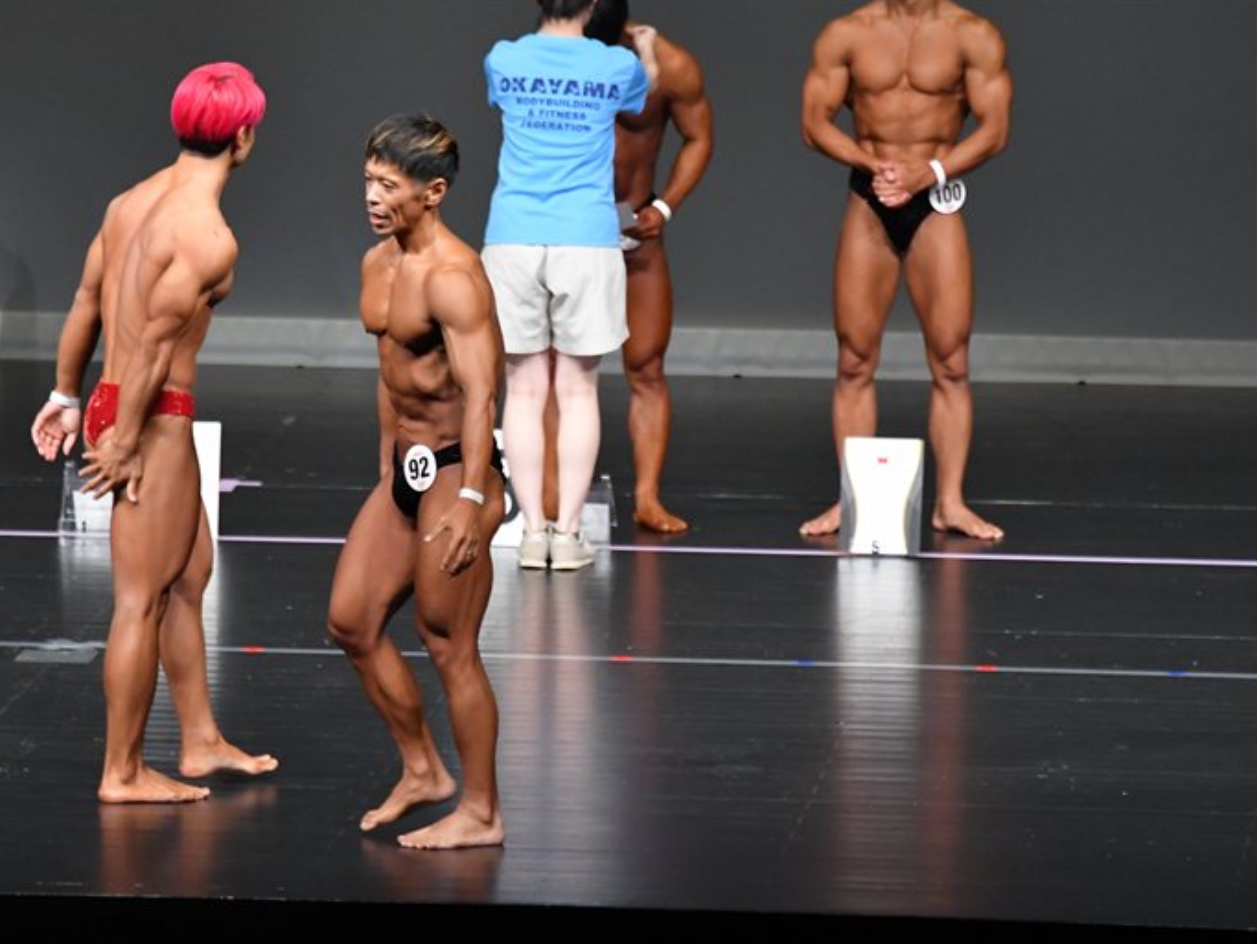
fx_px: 11881
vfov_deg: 4.6
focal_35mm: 327
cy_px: 473
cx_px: 555
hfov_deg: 6.1
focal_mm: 200
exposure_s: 1/400
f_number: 5.6
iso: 5000
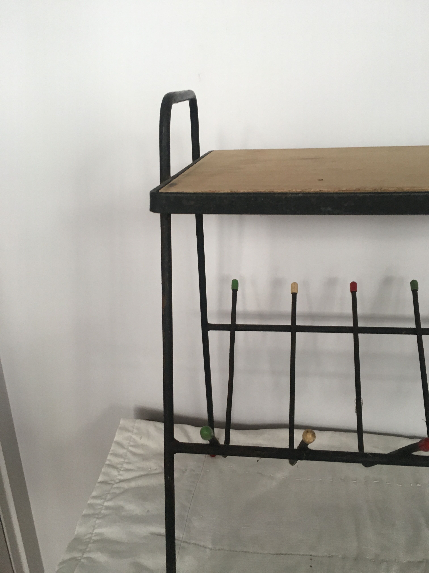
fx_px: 479
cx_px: 214
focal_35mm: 29
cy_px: 286
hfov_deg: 48.2
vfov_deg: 61.7
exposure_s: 1/33
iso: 50
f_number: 2.2
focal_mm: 4.15
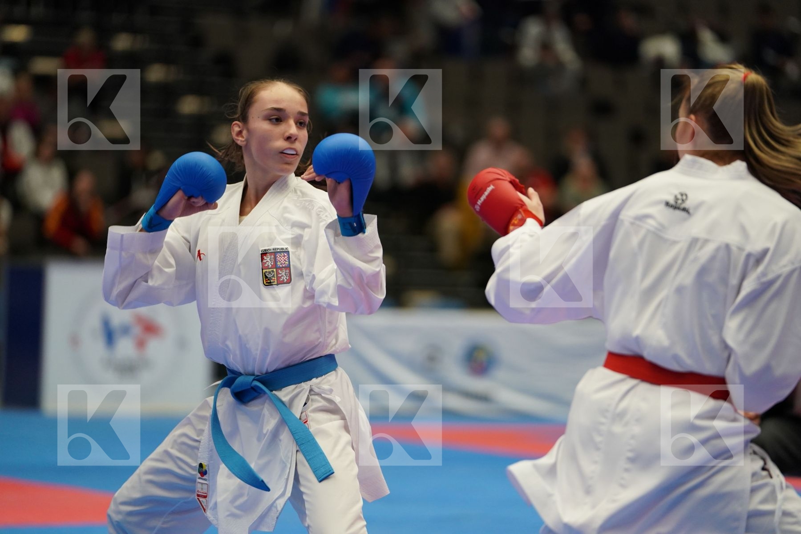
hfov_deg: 11.5
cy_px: 267
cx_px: 400
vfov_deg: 7.7
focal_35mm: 178
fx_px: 3960
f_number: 2.8
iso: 2000
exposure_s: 1/1000
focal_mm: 178
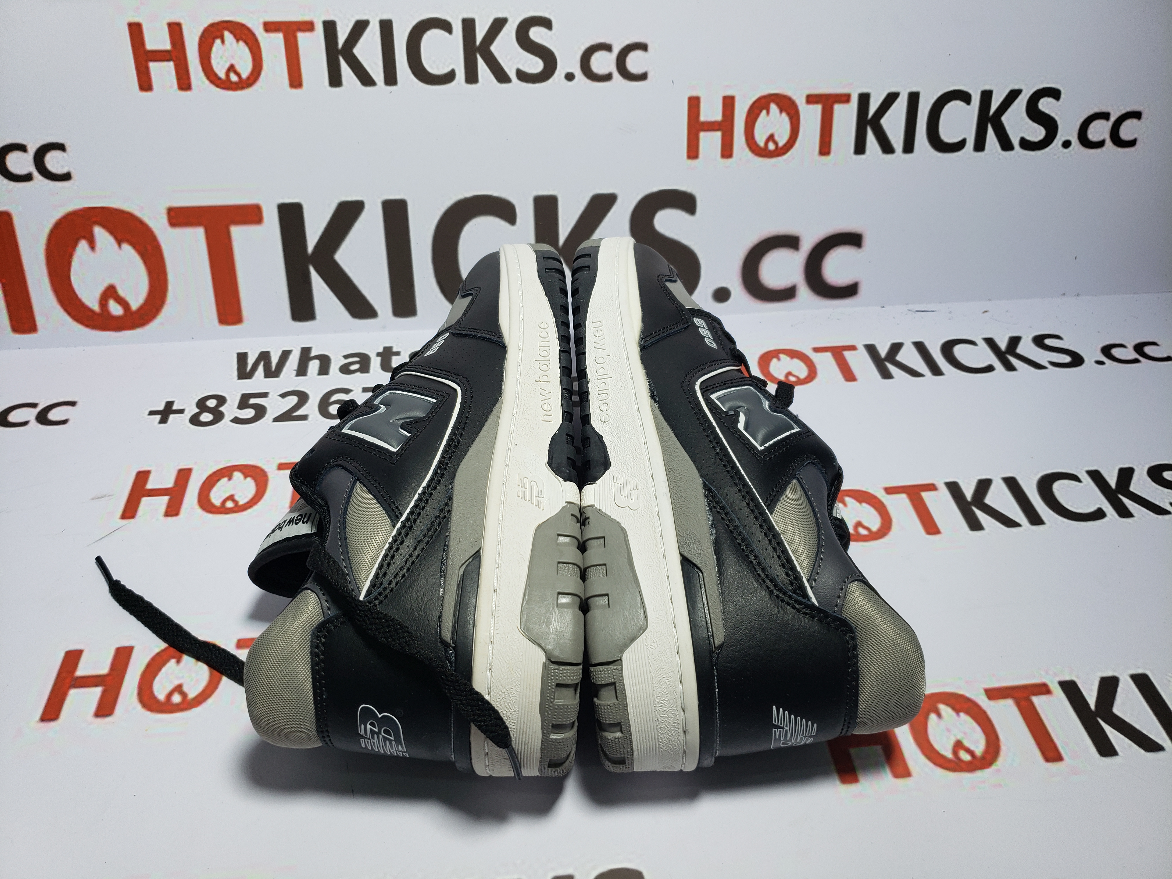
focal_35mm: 26
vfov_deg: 53.1
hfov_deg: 67.3
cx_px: 586
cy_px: 440
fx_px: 880
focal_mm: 4.3
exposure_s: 1/482
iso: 50
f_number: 1.5
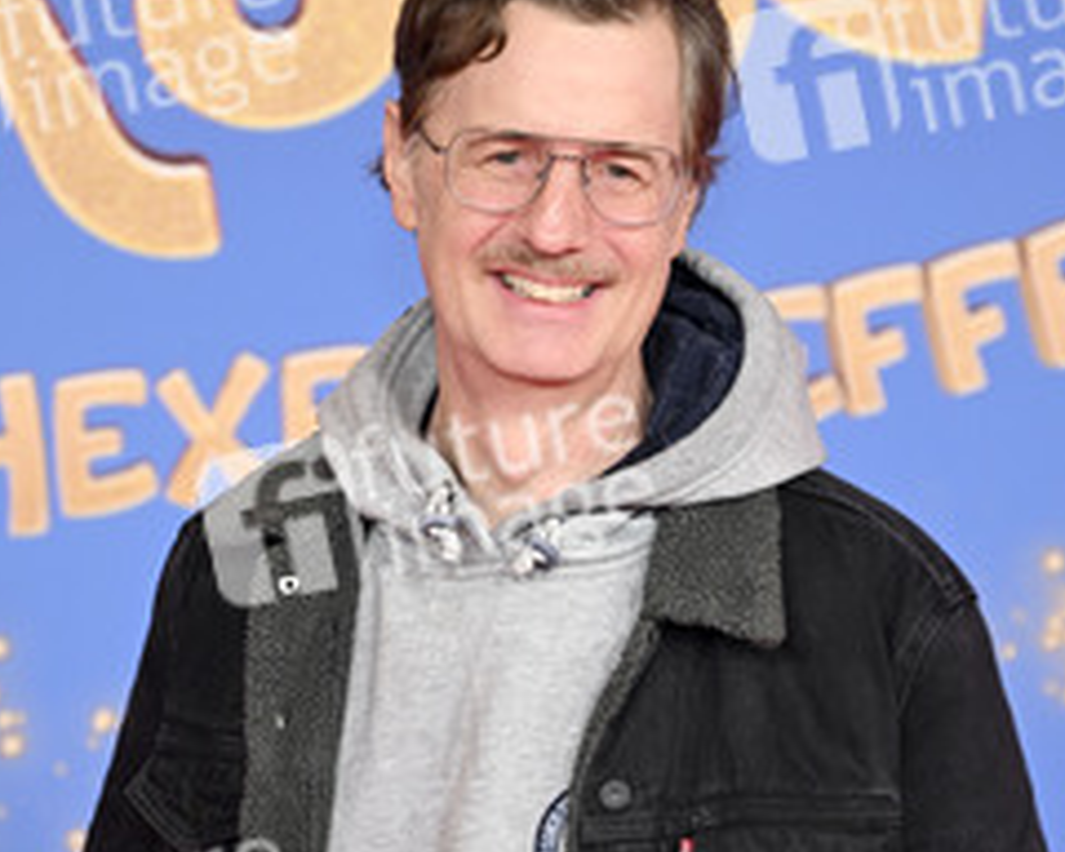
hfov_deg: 17.3
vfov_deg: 13.8
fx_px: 3499
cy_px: 723
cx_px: 555
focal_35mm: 111
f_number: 2.8
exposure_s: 1/200
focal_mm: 71
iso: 200
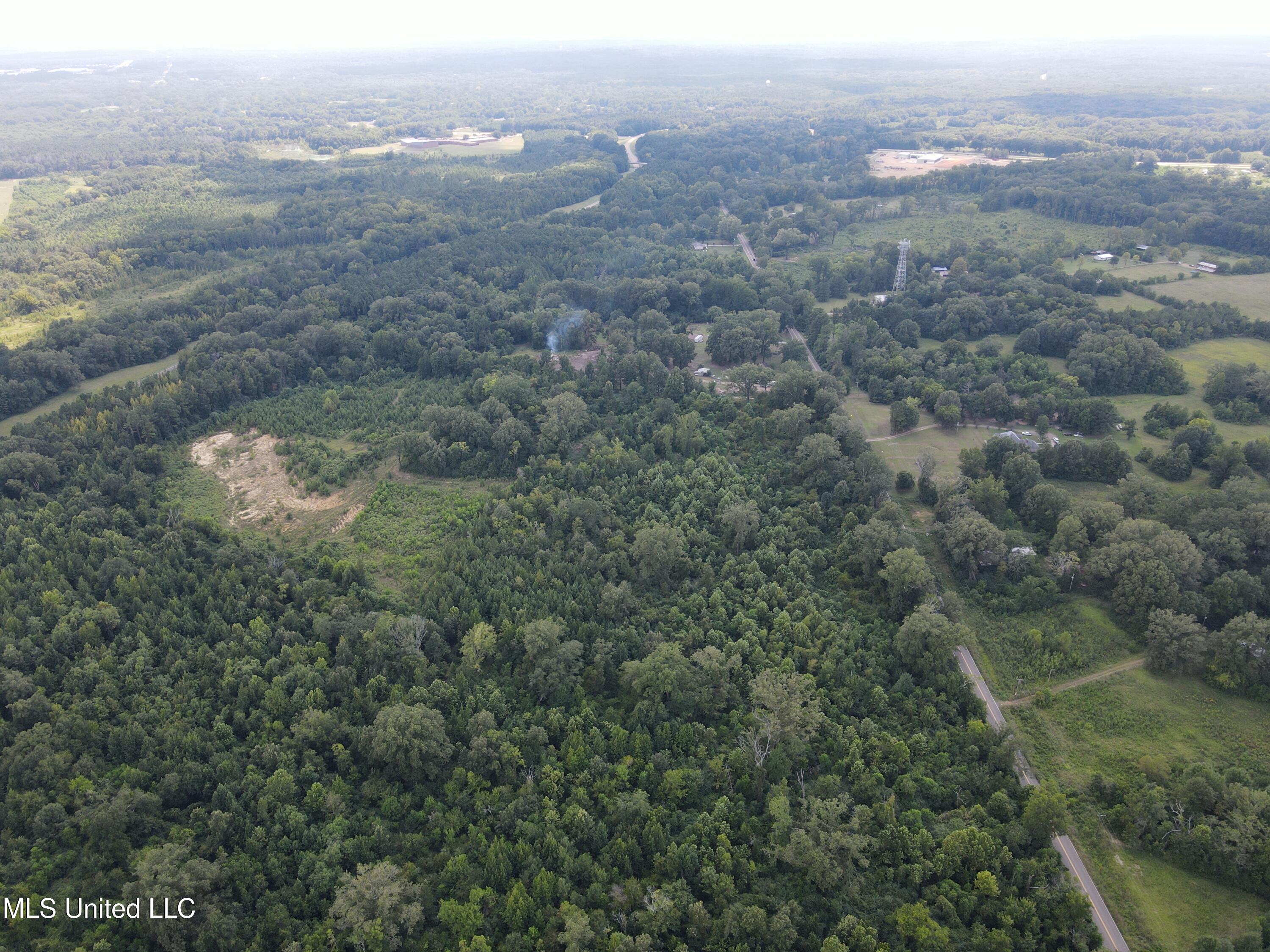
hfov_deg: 71.6
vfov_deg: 56.8
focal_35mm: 24
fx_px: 881
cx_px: 635
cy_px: 476
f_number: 2.8
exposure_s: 1/160
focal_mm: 4.5
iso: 100
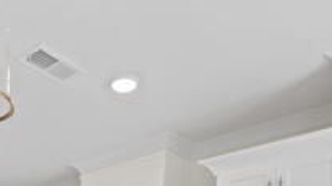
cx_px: 94
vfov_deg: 19.7
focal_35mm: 49
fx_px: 431
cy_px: 311
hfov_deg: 41.2
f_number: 9
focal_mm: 16
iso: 800
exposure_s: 1/20
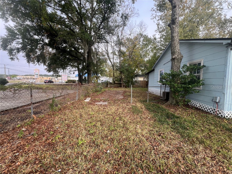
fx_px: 87
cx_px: 116
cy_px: 87
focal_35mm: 13
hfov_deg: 106.2
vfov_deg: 89.9
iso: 32
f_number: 1.8
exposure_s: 1/246
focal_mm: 1.57
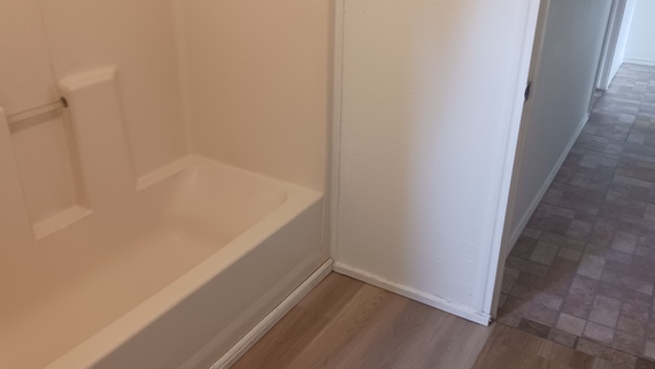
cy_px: 174
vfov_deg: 35.7
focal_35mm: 33
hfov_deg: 59.5
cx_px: 323
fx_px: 573
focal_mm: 4
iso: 250
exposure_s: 1/24
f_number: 1.8
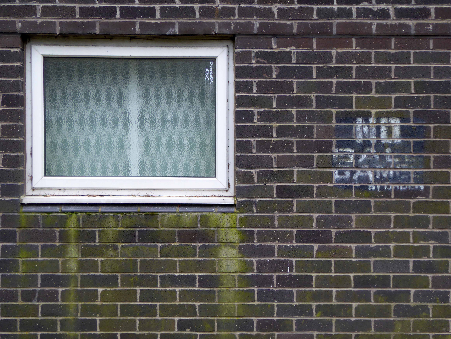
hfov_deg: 33.8
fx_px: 743
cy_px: 170
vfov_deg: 25.7
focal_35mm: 57
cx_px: 226
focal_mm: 9.6
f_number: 4.1
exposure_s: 1/60
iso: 125
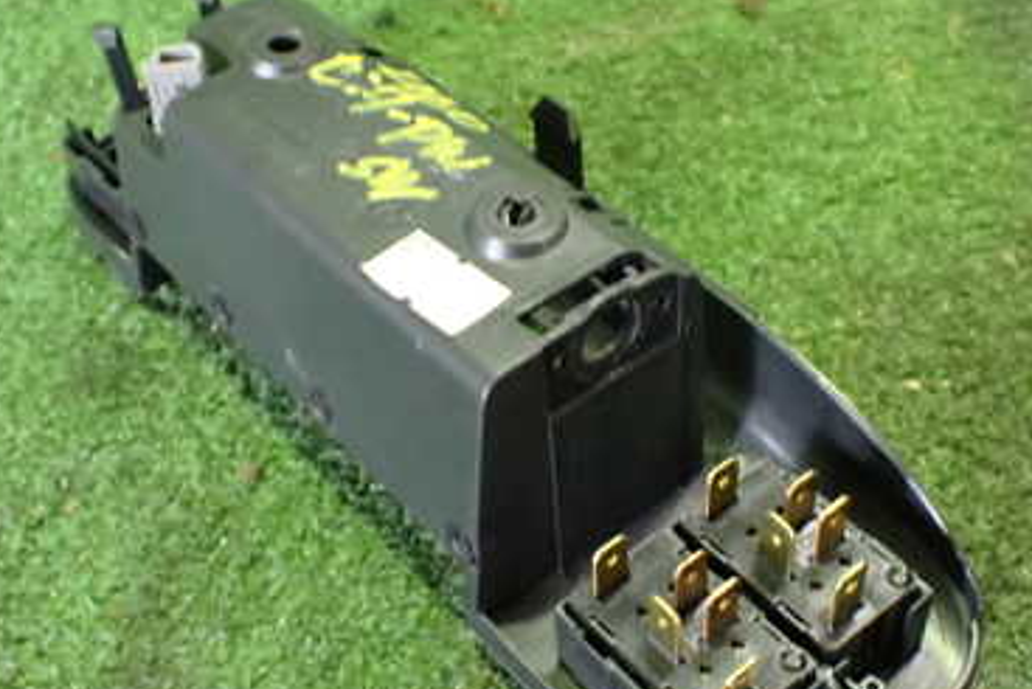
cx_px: 486
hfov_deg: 38.9
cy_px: 397
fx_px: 1462
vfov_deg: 26.5
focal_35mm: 51
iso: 1250
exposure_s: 1/30
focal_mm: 5.4
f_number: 2.3
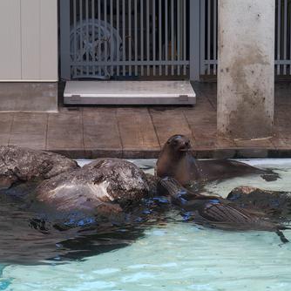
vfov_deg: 10.8
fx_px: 1541
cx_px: 112
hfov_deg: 10.8
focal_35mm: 162
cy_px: 146
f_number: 3.2
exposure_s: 1/320
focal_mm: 28.8
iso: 100
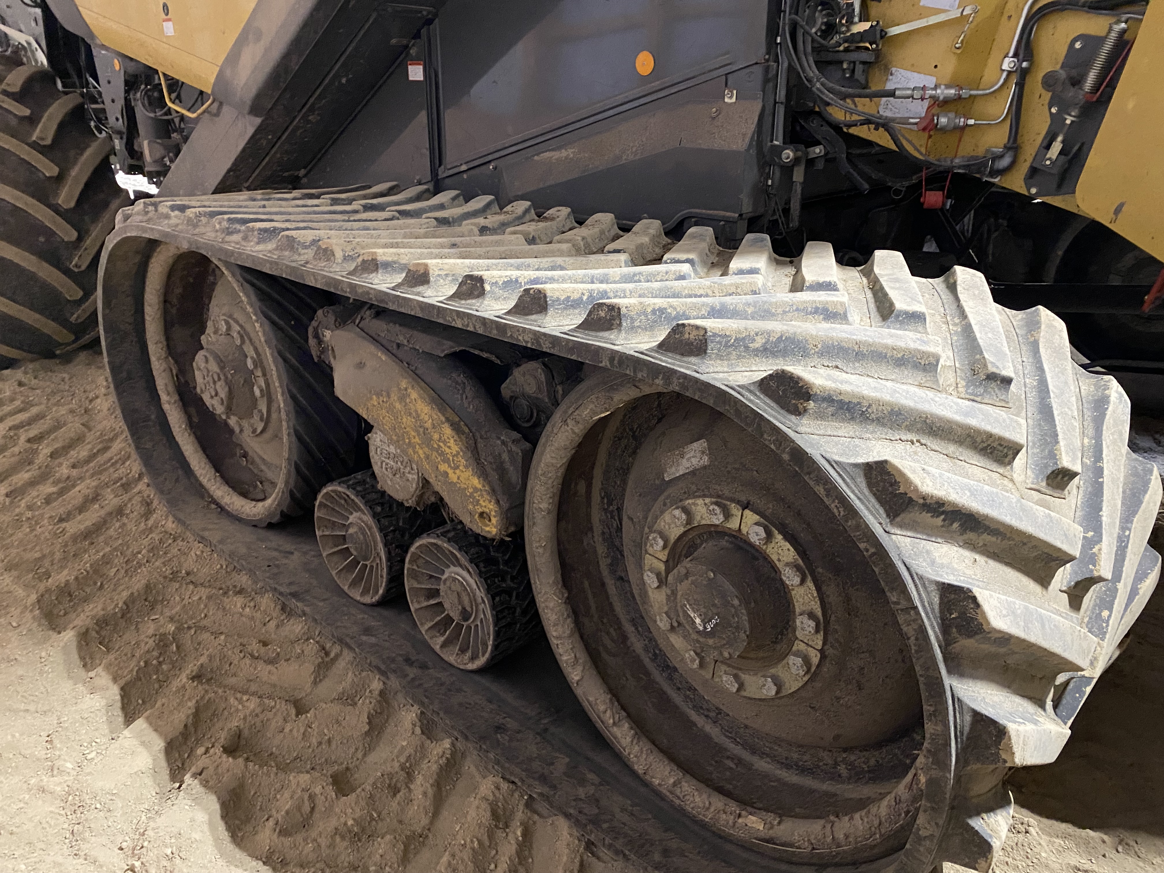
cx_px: 582
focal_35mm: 26
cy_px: 436
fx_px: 874
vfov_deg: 53.1
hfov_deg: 67.3
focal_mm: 4.25
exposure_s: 1/30
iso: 640
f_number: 1.8
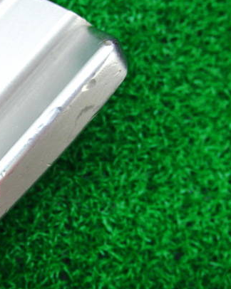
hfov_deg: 25.8
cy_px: 128
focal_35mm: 57
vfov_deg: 33.0
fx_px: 488
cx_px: 24
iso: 400
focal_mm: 6.42
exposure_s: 1/30
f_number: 3.6
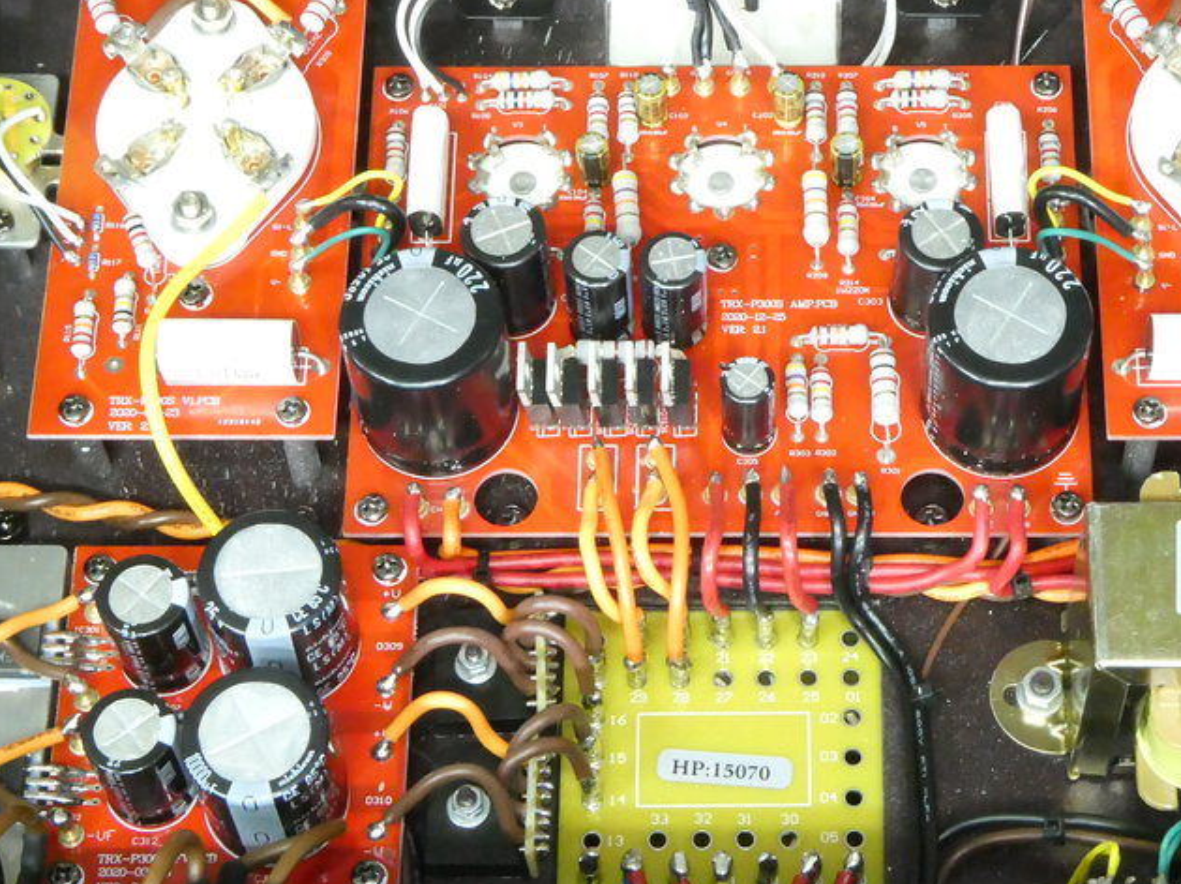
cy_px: 384
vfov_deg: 15.9
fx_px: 3172
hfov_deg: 21.1
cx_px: 703
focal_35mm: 93
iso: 1600
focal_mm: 10.9
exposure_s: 1/6
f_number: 7.1
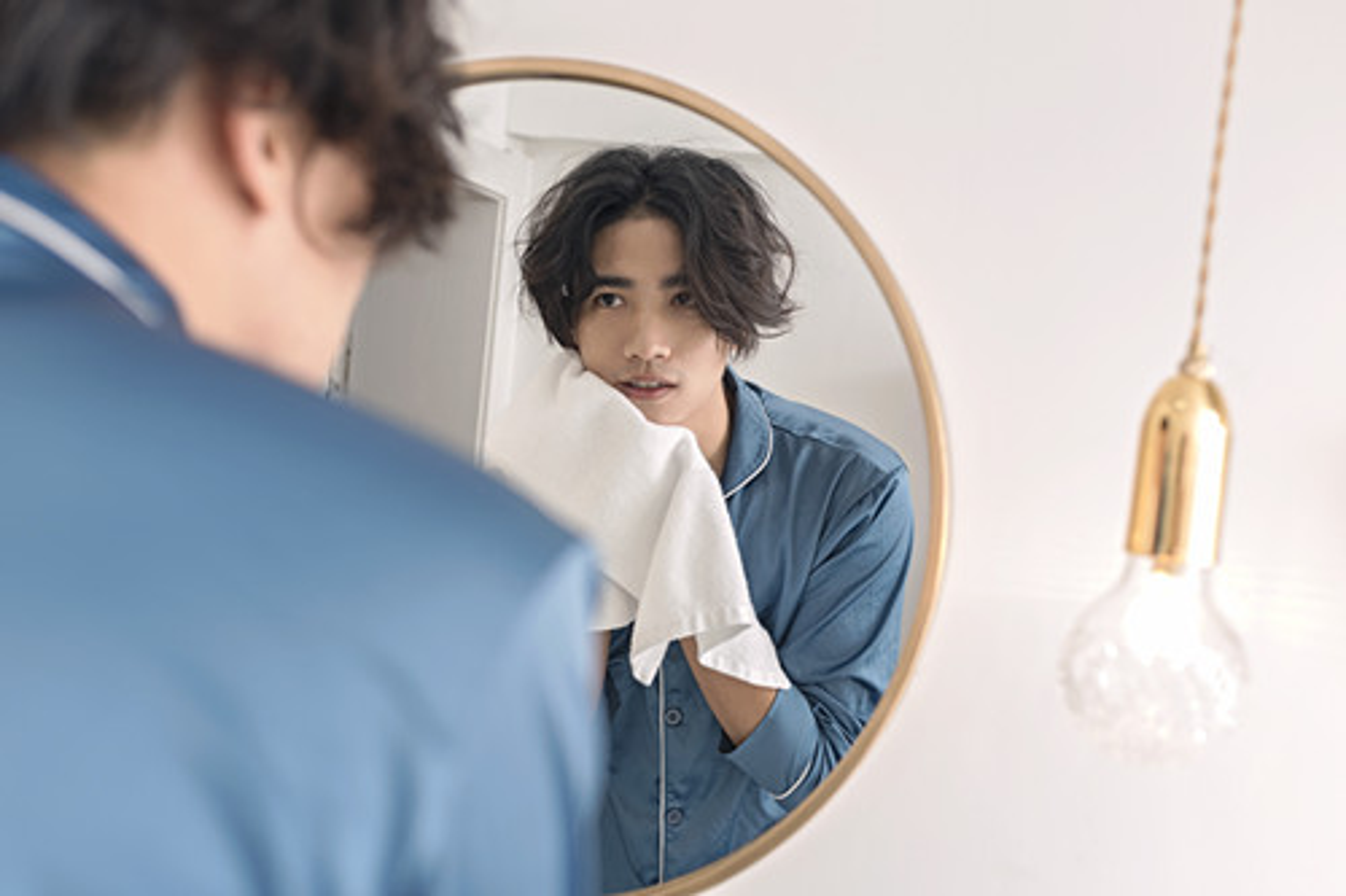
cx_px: 673
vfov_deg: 37.8
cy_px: 448
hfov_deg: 54.5
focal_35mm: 35
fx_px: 1308
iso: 200
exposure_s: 1/100
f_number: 2.8
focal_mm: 35
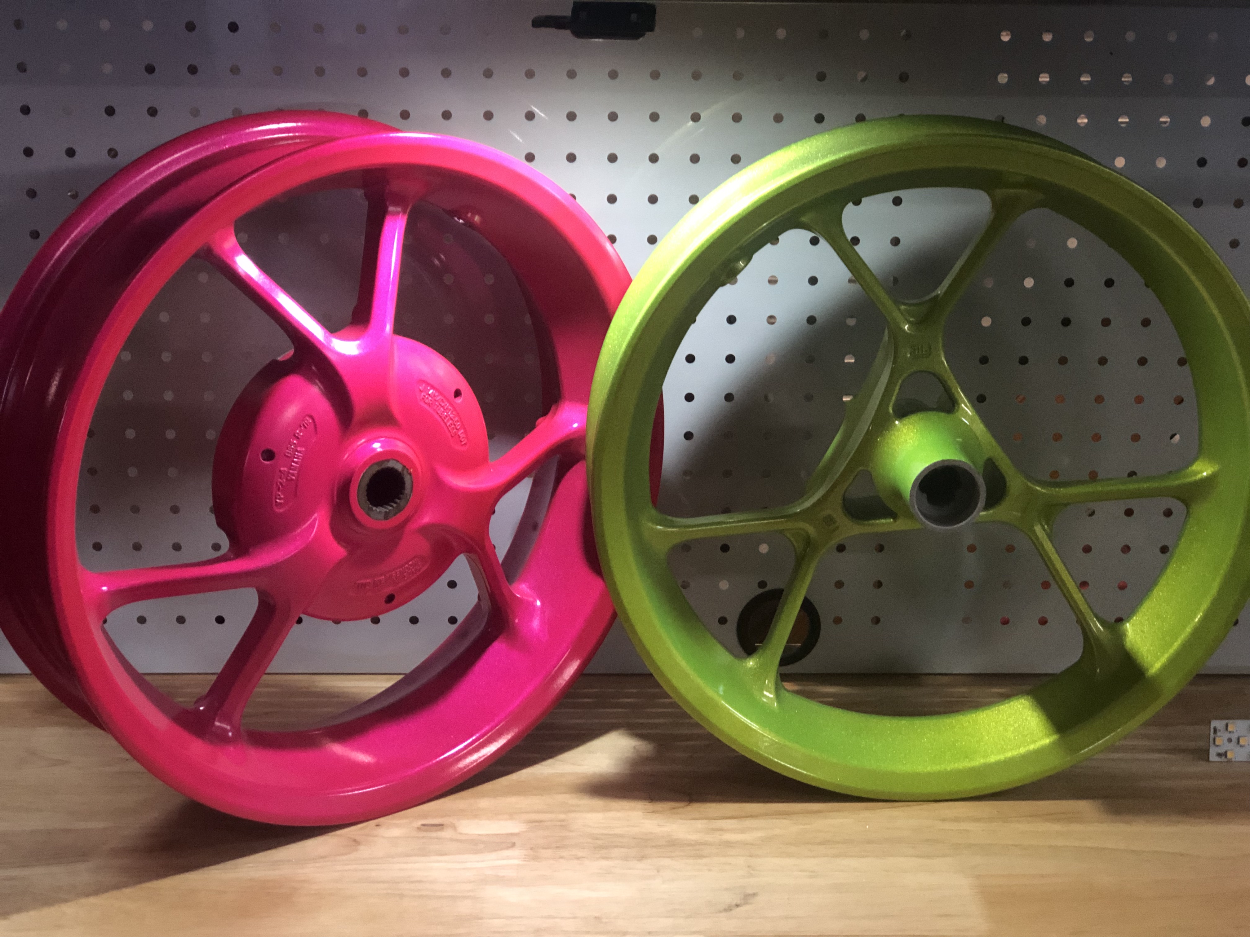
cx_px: 625
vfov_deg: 25.7
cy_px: 468
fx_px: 2058
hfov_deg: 33.8
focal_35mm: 57
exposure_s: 1/33
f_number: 2.8
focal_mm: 6.6
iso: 500
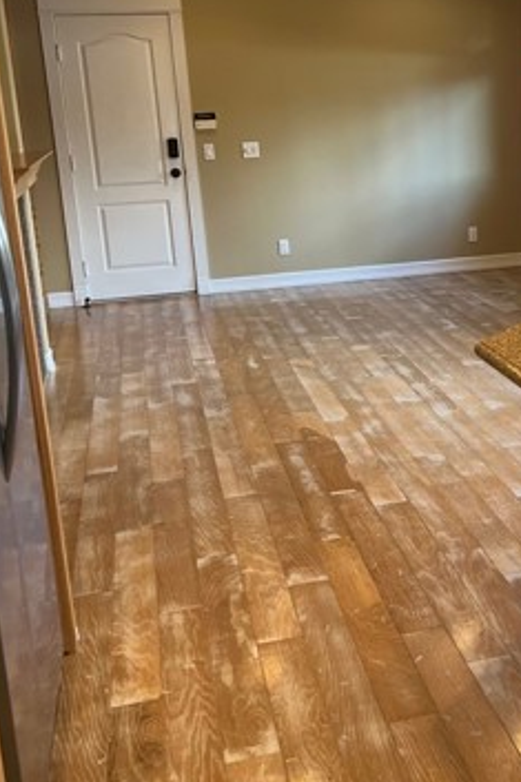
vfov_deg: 40.2
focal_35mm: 49
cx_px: 481
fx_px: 1065
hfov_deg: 26.5
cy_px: 323
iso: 100
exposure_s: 1/120
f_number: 1.5
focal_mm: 5.7
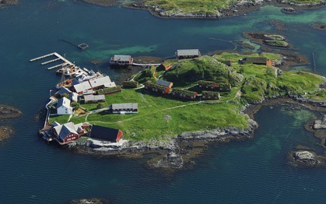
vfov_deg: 10.4
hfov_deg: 16.6
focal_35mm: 126
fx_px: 1120
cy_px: 97
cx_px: 163
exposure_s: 1/1000
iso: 100
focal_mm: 82
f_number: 2.8
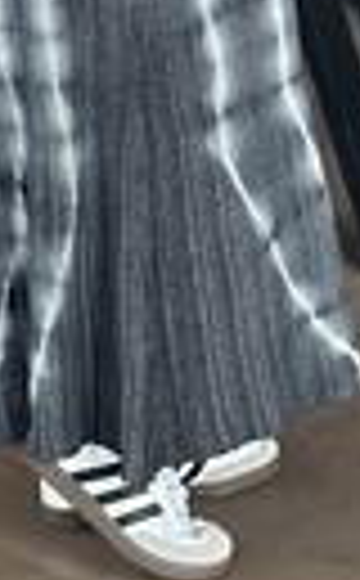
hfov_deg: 6.5
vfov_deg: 10.1
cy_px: -337
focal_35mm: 200
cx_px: 162
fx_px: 3157
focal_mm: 6.86
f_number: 1.78
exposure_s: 1/60
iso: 320
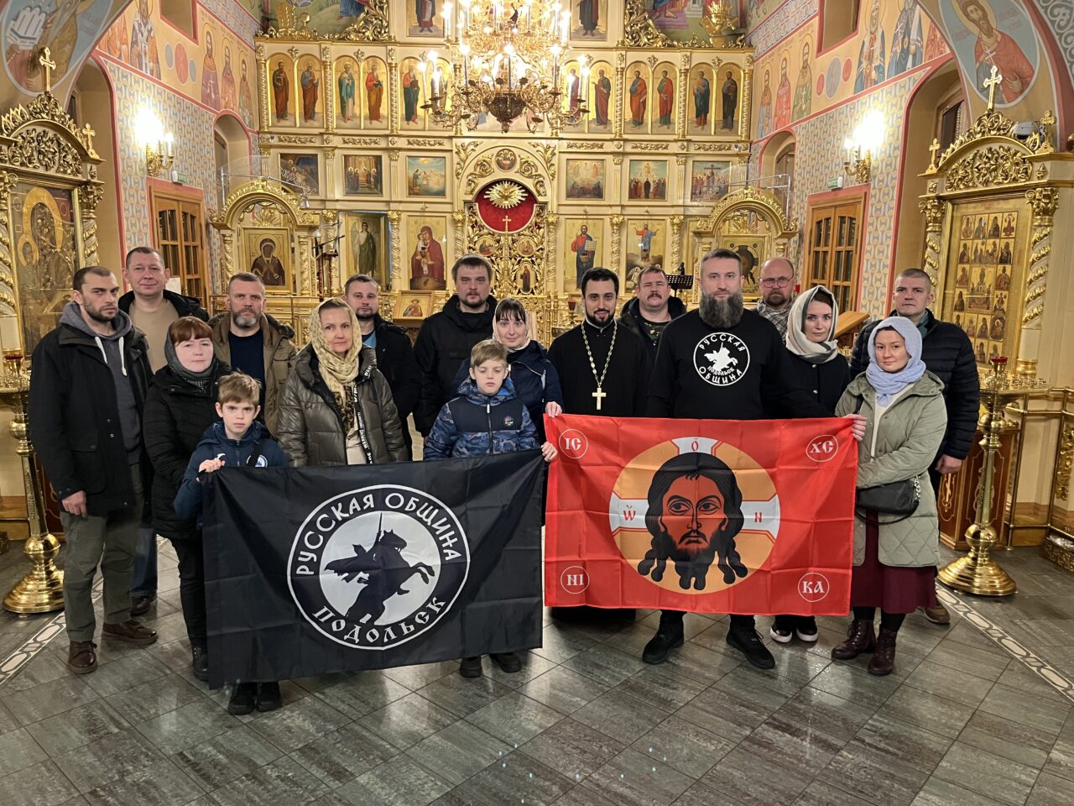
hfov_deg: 67.3
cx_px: 537
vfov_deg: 53.1
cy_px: 403
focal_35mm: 26
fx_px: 807
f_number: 1.6
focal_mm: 5.1
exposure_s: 1/33
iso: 500
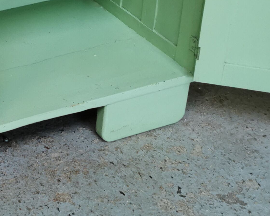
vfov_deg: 16.7
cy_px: -78
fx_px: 687
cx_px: -89
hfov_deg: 20.2
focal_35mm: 86
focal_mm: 5.58
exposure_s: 1/50
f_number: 1.8
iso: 125
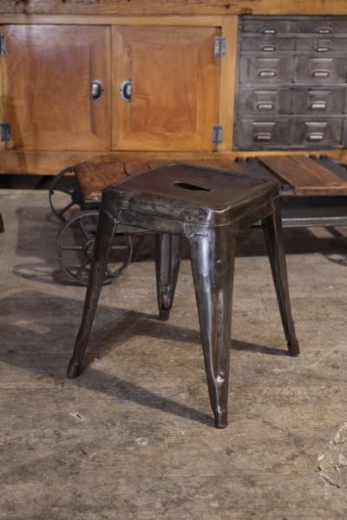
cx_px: 174
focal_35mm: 53
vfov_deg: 37.5
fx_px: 766
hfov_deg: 25.5
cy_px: 260
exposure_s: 1/125
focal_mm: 35
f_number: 3.6
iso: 3200
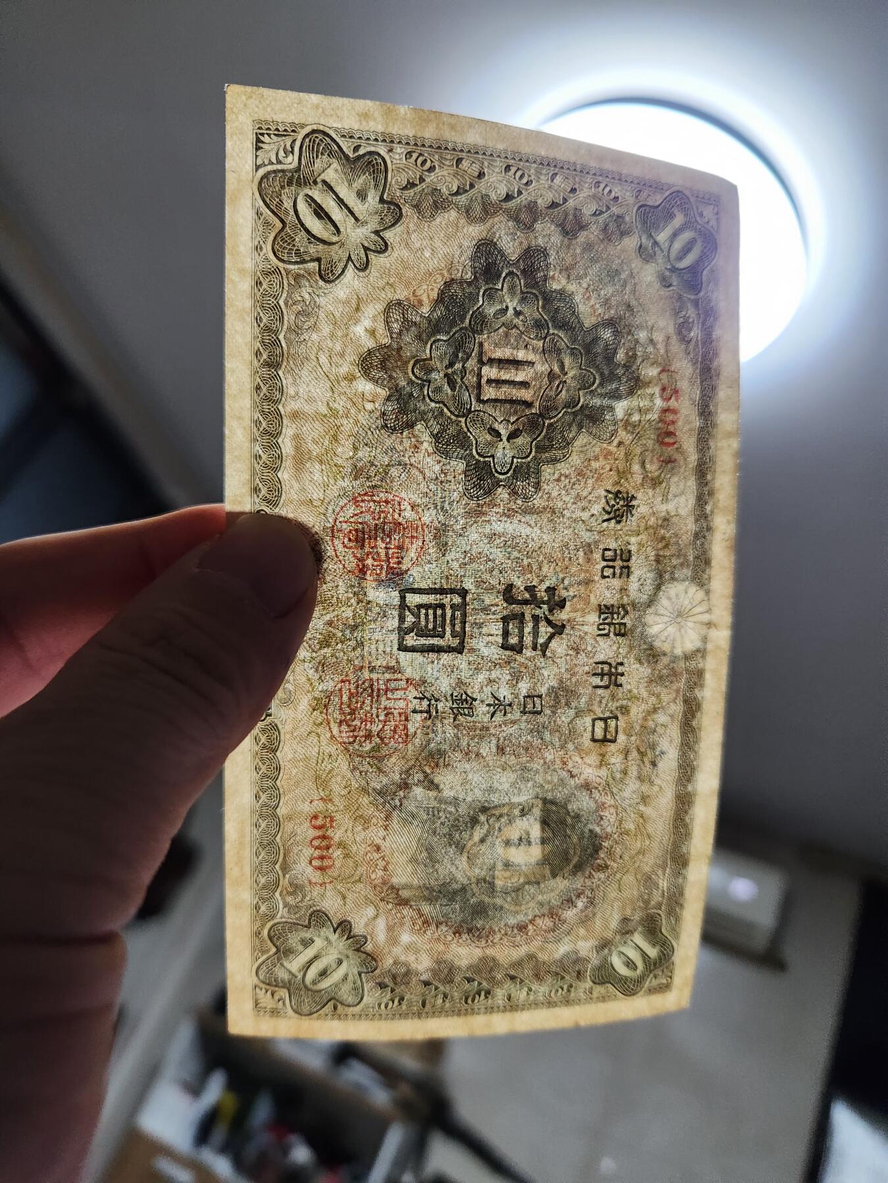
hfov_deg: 58.9
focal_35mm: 23
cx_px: 444
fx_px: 787
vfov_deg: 73.9
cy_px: 592
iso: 640
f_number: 1.8
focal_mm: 5.4
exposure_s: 1/100
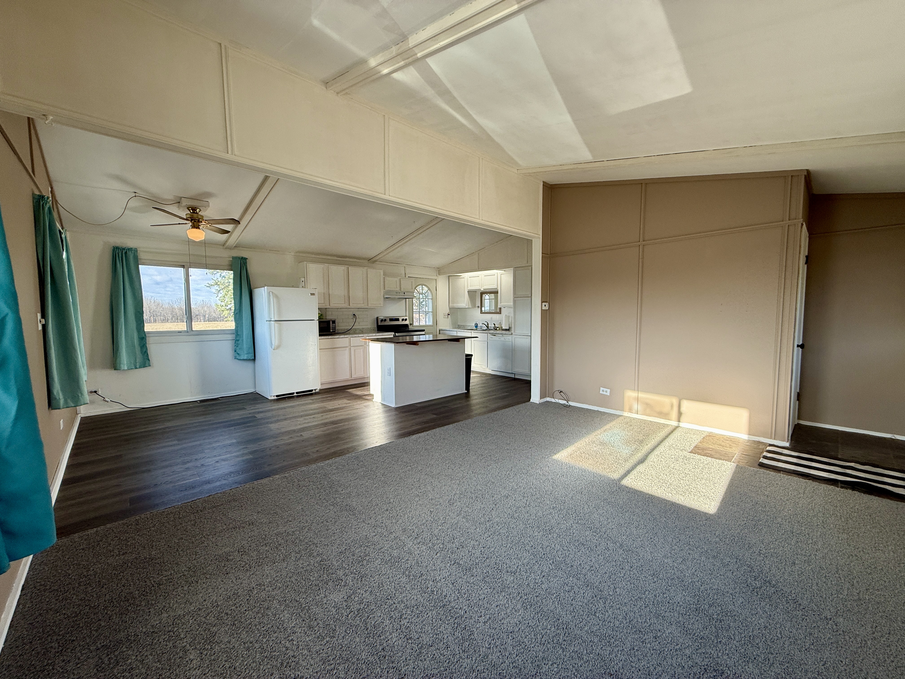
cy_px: 340
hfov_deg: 102.1
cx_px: 452
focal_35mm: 14
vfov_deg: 85.7
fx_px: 366
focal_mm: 2.22
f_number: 2.2
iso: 64
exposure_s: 1/142
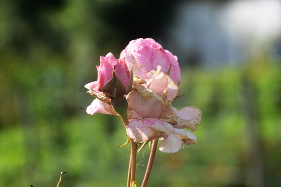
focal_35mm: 300
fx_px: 2341
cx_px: 140
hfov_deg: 6.9
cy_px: 94
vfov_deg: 4.6
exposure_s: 1/125
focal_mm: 200
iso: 160
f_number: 11
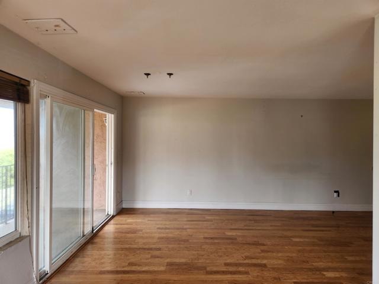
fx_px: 252
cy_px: 142
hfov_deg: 73.9
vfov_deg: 58.9
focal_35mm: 23
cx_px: 190
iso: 64
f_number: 1.8
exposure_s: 1/180
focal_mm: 5.4
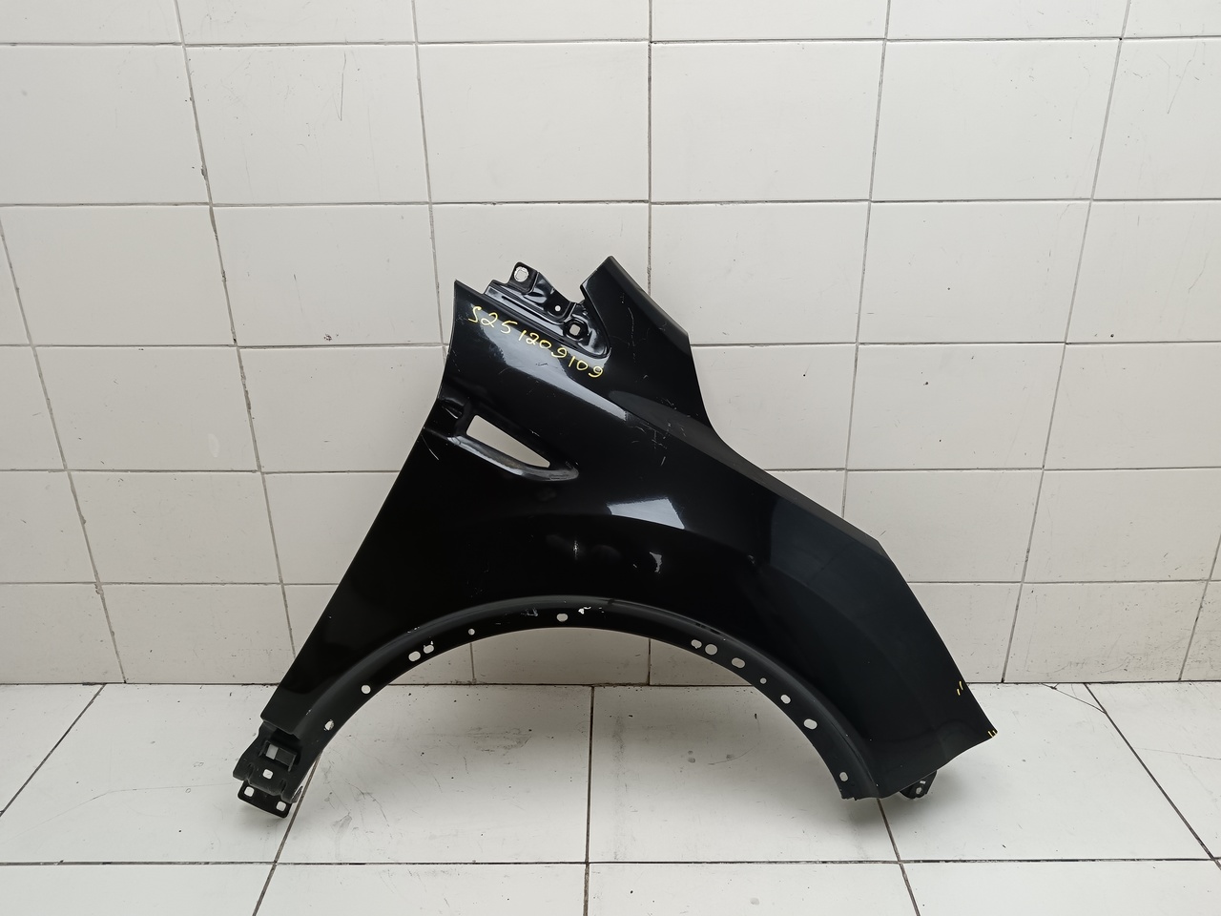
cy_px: 458
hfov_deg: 65.3
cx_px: 610
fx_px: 952
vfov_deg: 51.4
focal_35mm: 27
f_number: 1.9
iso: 331
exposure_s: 1/100
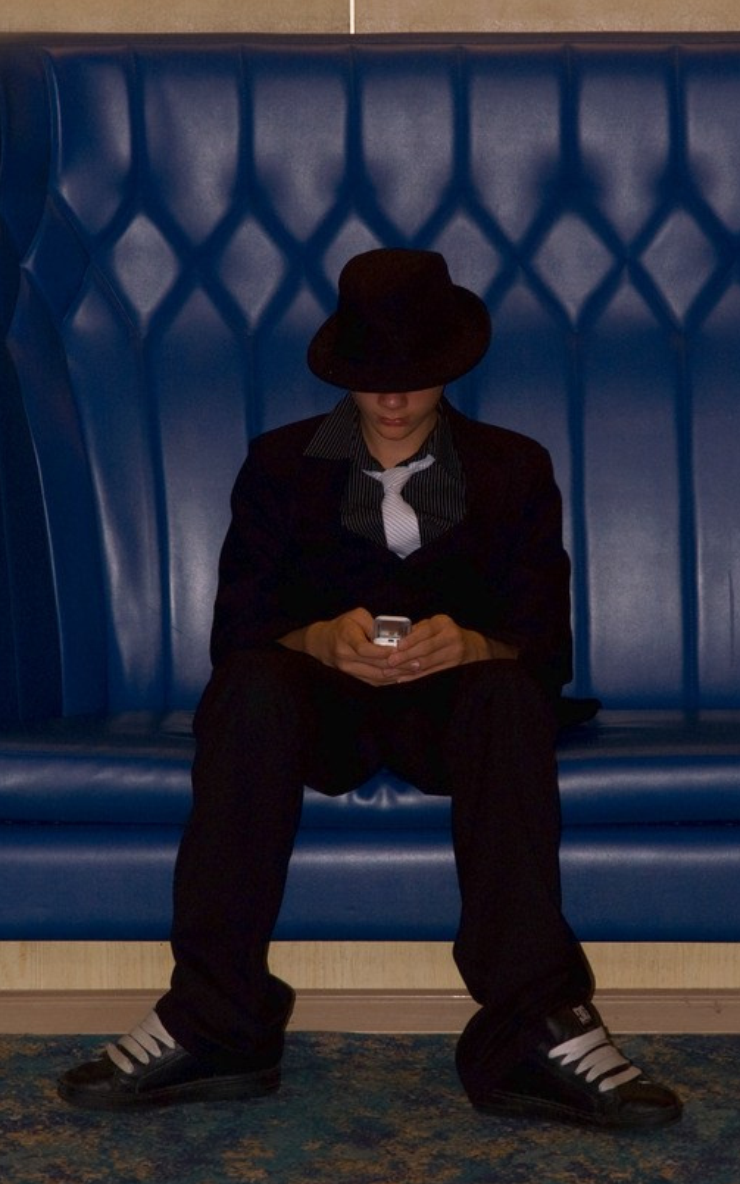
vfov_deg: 12.8
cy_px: 509
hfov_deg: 8.0
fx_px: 5293
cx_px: 430
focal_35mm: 164
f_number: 5.6
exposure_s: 1/125
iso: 400
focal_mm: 80
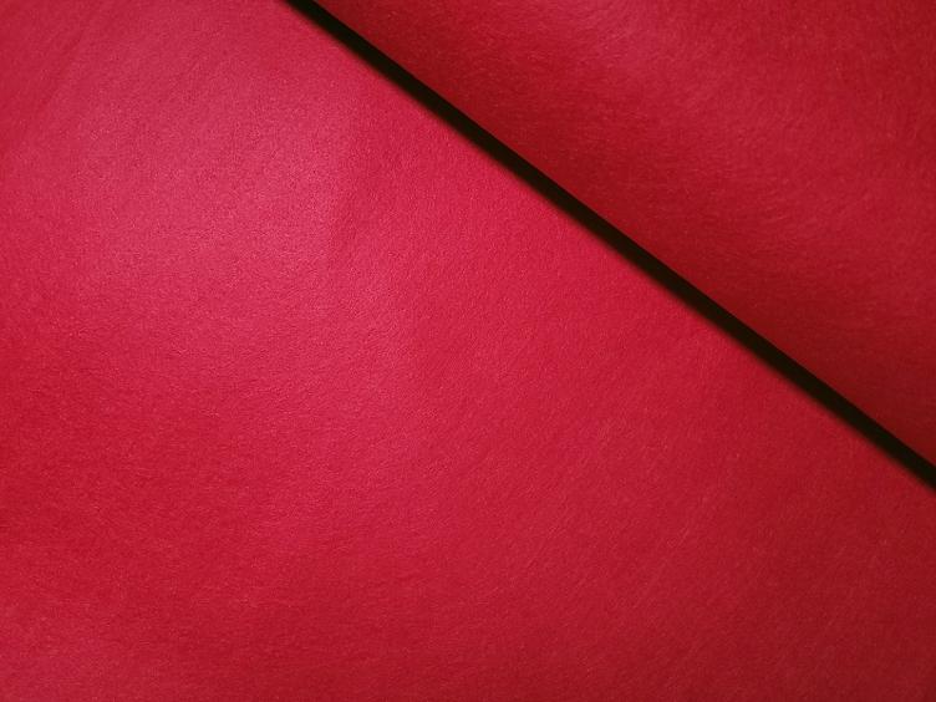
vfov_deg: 53.1
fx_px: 703
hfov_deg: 67.3
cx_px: 468
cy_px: 351
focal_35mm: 26
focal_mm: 5.4
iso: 80
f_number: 1.8
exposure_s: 1/90
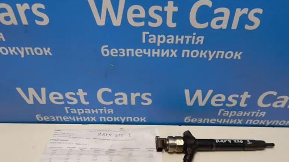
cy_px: 97
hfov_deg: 71.9
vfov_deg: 44.2
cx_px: 149
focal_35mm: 26
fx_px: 199
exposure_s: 1/30
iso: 125
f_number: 3
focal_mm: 4
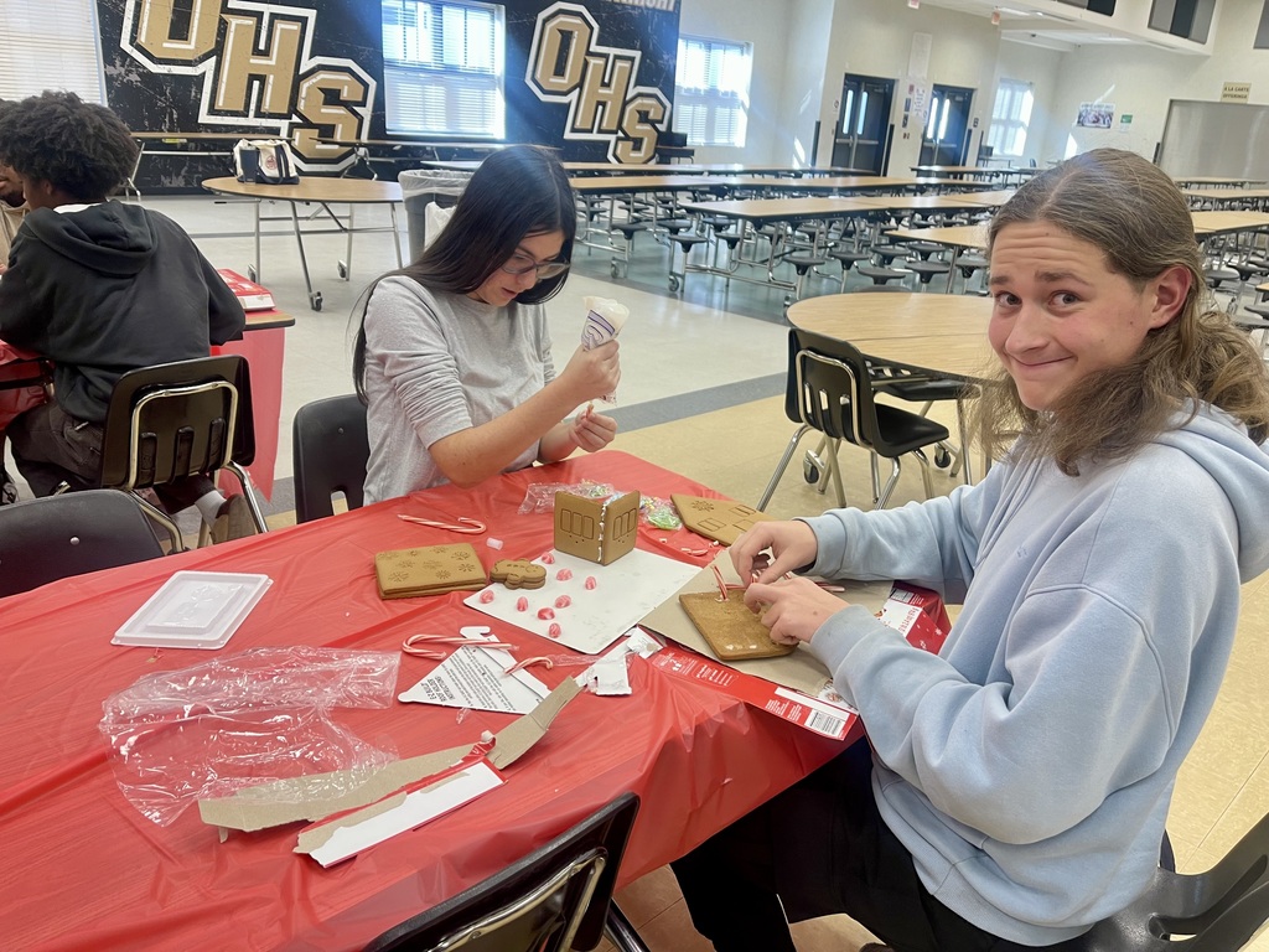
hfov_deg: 69.4
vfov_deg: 54.9
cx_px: 634
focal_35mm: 25
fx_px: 916
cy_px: 476
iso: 80
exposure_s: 1/60
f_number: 1.6
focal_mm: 5.1
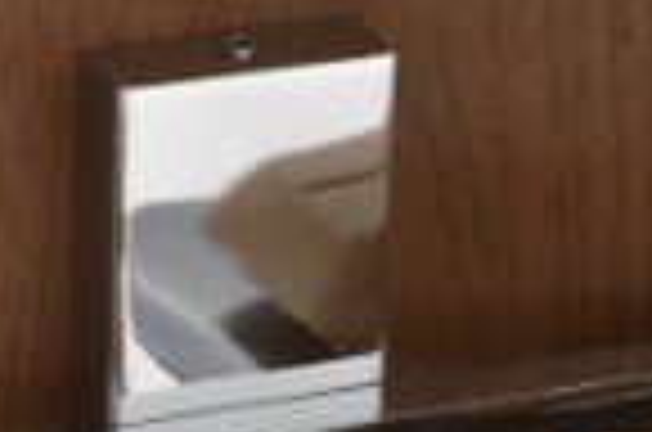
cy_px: 423
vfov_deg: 2.6
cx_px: 310
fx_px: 9524
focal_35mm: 527
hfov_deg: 3.9
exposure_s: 1/30
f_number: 16
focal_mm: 85
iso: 100
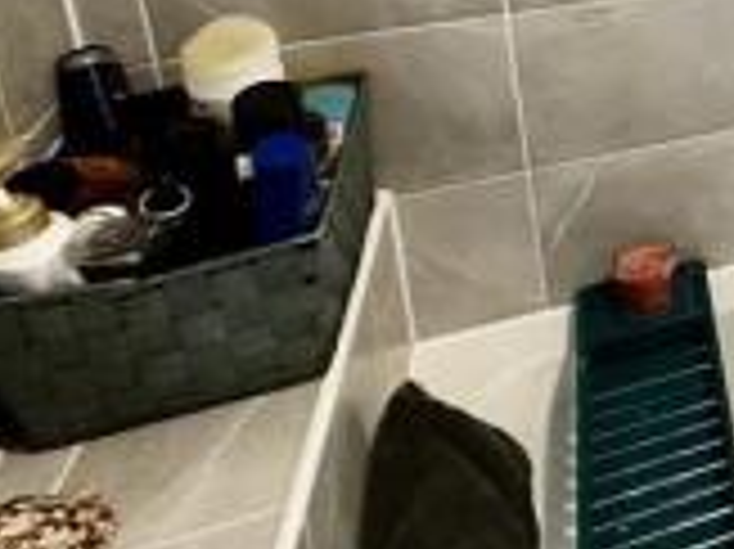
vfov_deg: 25.5
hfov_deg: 25.9
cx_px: 1151
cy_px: -142
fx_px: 1059
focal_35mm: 50
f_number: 2.2
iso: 320
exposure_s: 1/60
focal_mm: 2.22
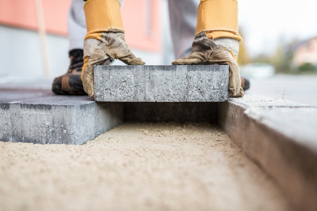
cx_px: 158
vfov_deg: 37.9
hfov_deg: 54.4
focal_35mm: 35
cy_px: 106
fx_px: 308
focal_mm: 35
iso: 100
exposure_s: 1/8
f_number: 2
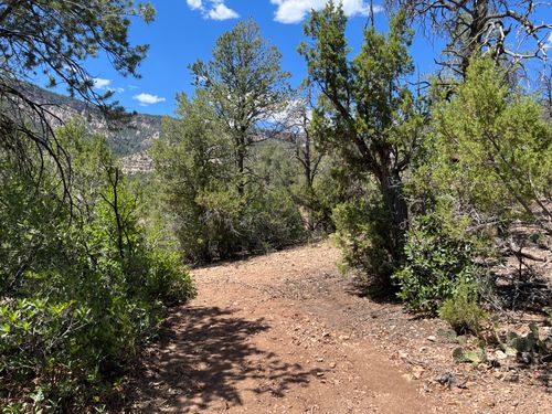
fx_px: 415
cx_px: 276
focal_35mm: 26
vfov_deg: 53.1
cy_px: 207
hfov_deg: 67.3
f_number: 1.5
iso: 50
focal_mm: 5.7
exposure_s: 1/2008
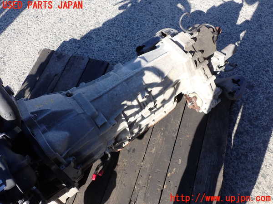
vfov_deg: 46.8
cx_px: 136
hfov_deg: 60.0
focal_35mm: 30
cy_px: 102
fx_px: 237
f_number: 3.2
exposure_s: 1/400
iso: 100
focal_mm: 5.4
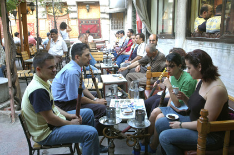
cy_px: 78
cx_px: 117
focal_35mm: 36
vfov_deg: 36.8
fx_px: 234
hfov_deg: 53.2
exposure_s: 1/15
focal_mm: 24
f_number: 2.8
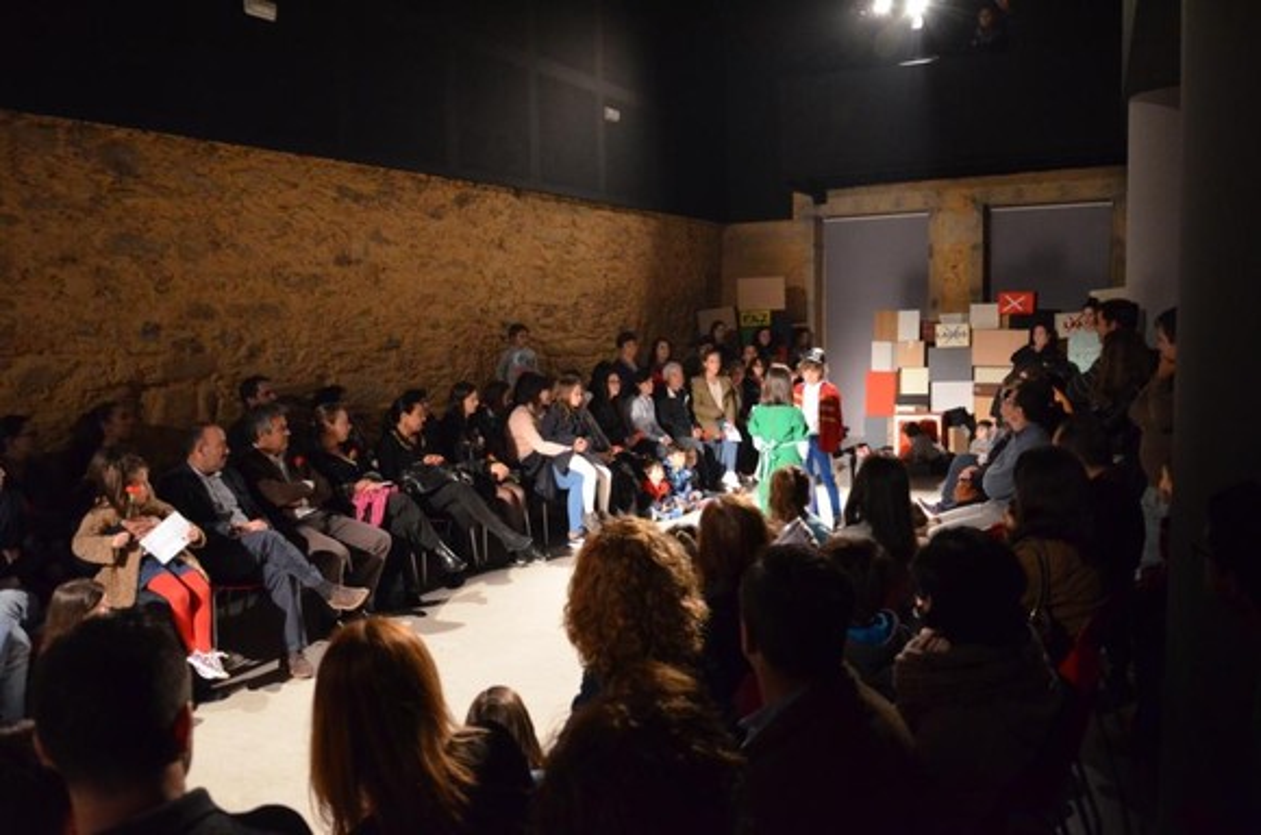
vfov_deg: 47.7
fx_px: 944
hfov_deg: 67.5
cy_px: 418
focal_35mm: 27
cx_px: 630
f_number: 3.5
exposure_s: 1/25
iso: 3200
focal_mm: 18
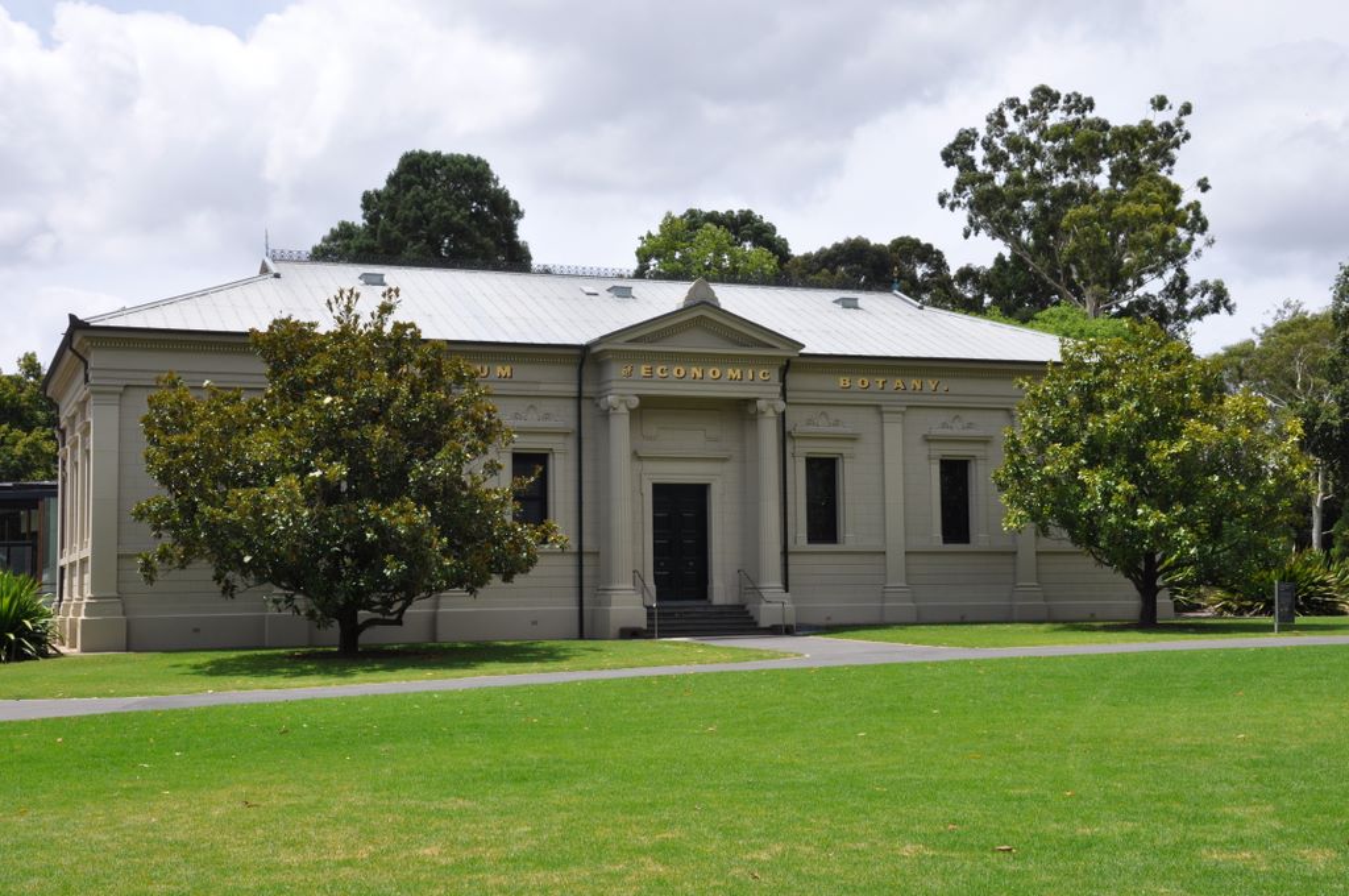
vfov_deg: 26.4
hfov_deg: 38.9
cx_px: 674
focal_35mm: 51
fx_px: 1909
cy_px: 448
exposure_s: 1/200
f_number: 14
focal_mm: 34
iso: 200
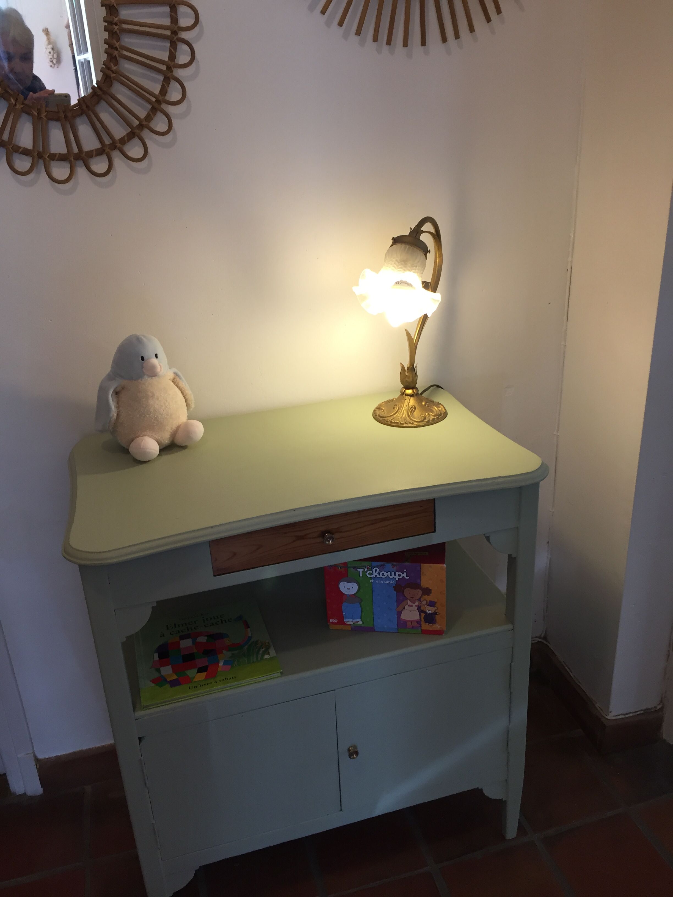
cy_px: 448
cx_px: 336
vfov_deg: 61.7
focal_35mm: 29
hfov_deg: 48.2
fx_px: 752
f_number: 2.2
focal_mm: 4.15
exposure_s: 1/33
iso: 80
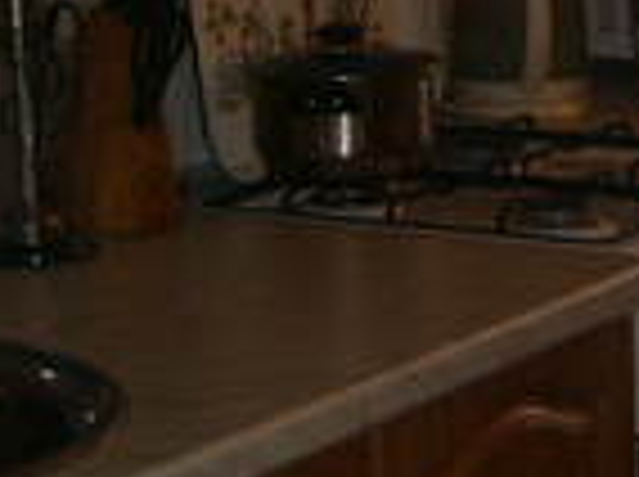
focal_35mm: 136
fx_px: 2506
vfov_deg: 10.8
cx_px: 576
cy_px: 56
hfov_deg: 14.4
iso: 100
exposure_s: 1/45
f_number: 2.8
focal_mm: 5.8
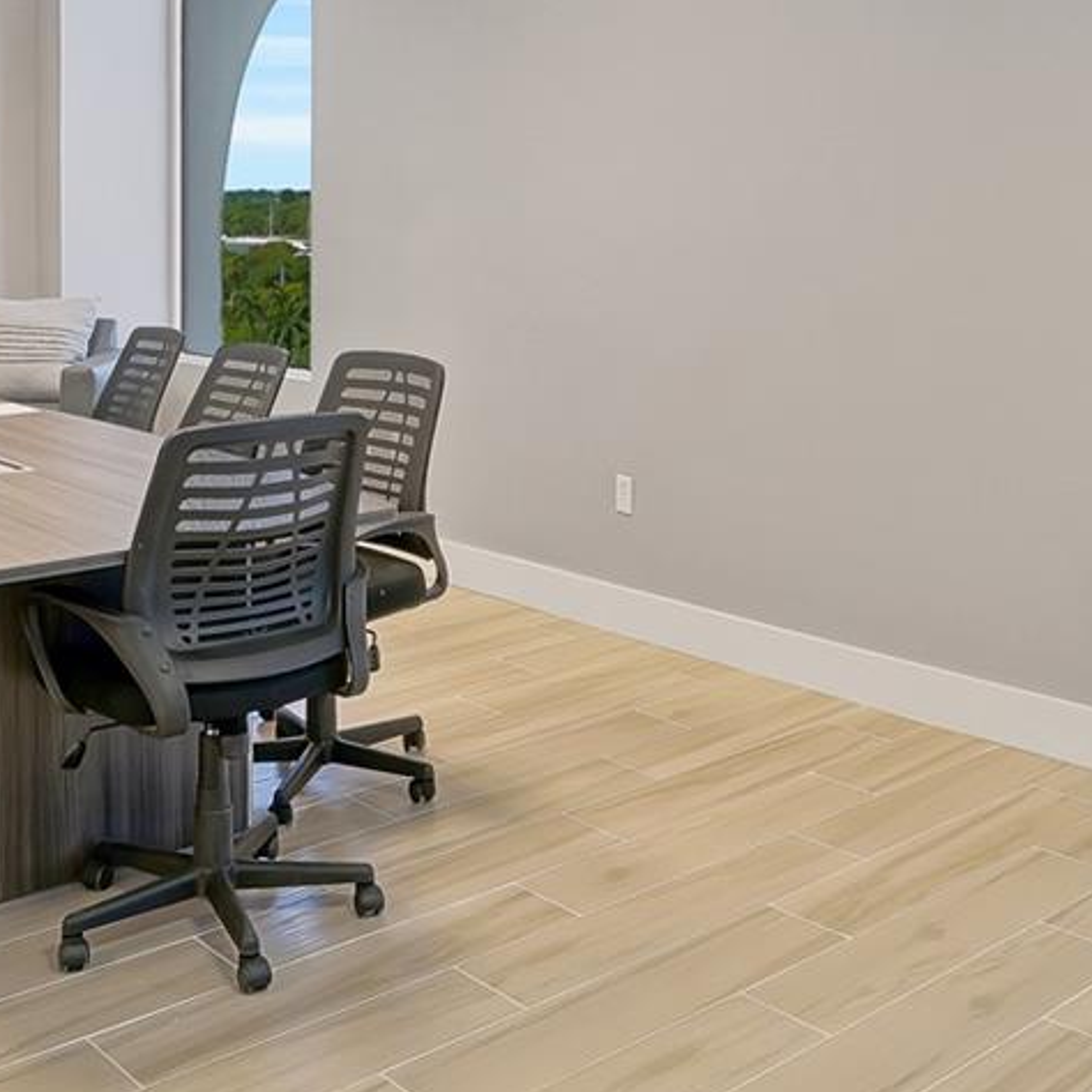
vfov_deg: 37.5
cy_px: 194
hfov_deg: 39.1
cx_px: 599
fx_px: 1535
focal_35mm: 43
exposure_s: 1/4
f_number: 9
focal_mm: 10
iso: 160
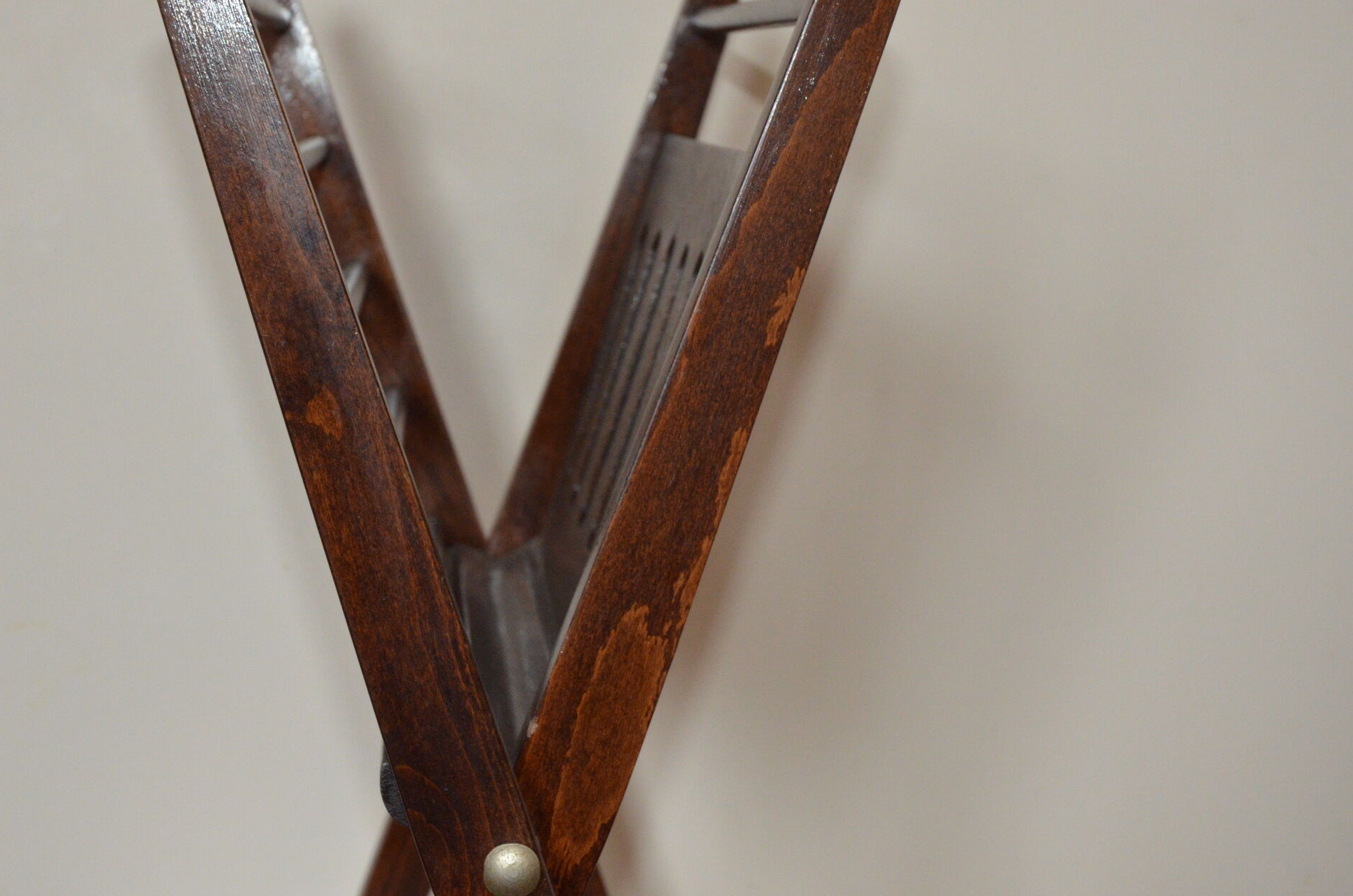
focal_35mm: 74
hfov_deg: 27.4
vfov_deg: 18.3
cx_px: 585
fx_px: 2775
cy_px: 401
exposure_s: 1/200
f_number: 6.3
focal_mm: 38
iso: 2000
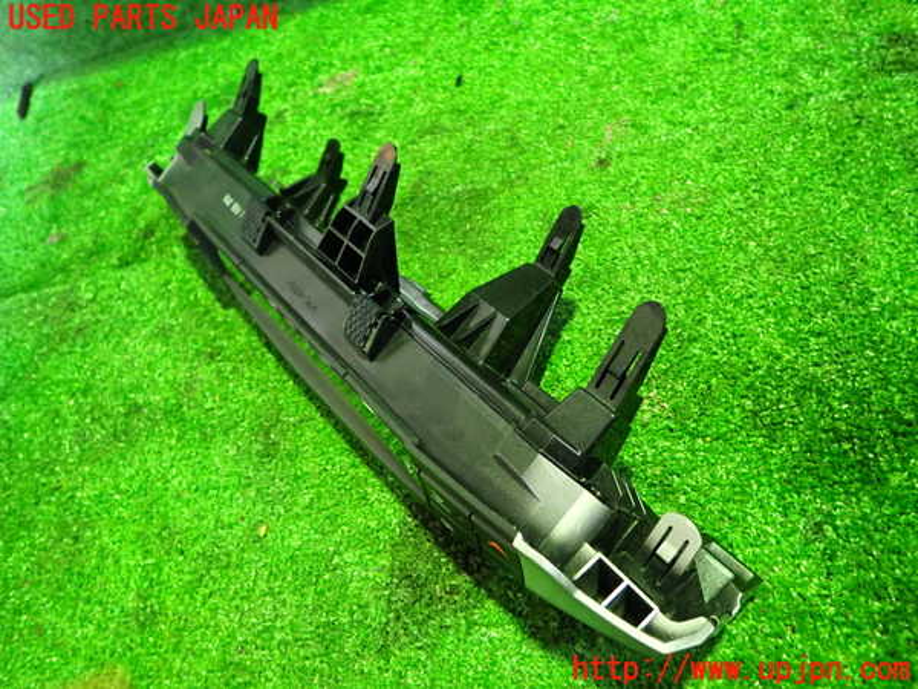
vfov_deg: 54.9
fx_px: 663
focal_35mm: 25
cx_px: 459
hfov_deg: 69.4
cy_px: 344
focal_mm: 4.5
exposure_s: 1/25
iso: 800
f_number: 2
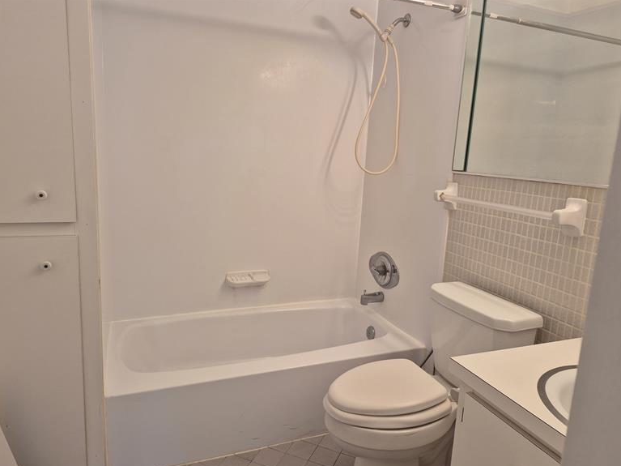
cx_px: 309
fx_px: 430
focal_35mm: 24
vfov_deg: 56.8
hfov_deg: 71.6
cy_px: 240
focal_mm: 5.4
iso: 80
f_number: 1.8
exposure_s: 1/120
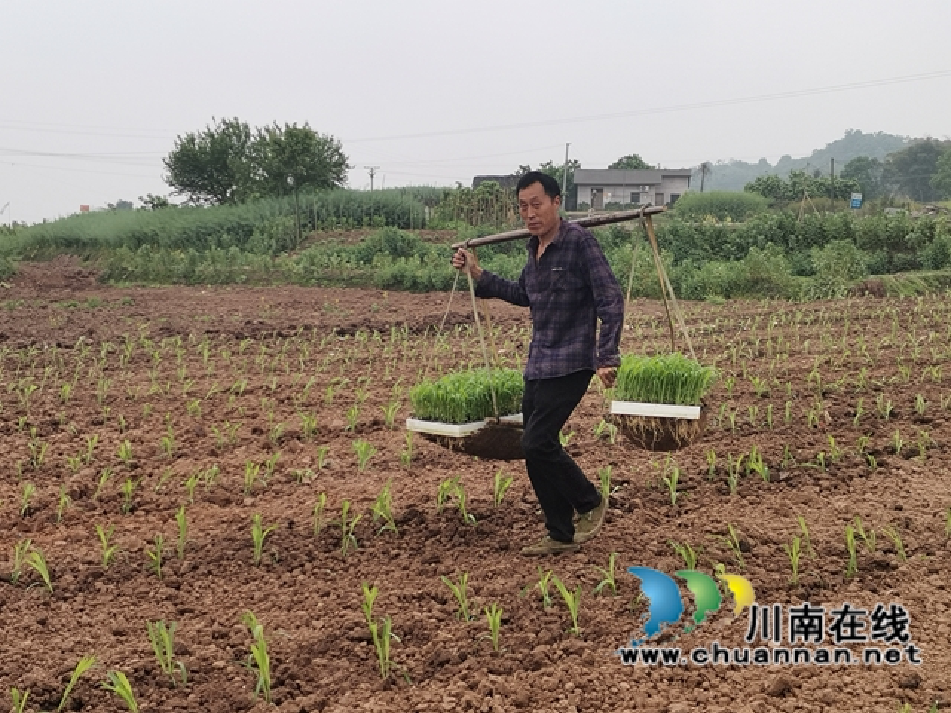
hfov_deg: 36.8
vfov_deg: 28.0
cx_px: 476
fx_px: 1429
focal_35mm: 52
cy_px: 356
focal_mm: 4.75
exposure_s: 1/358
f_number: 1.8
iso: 50
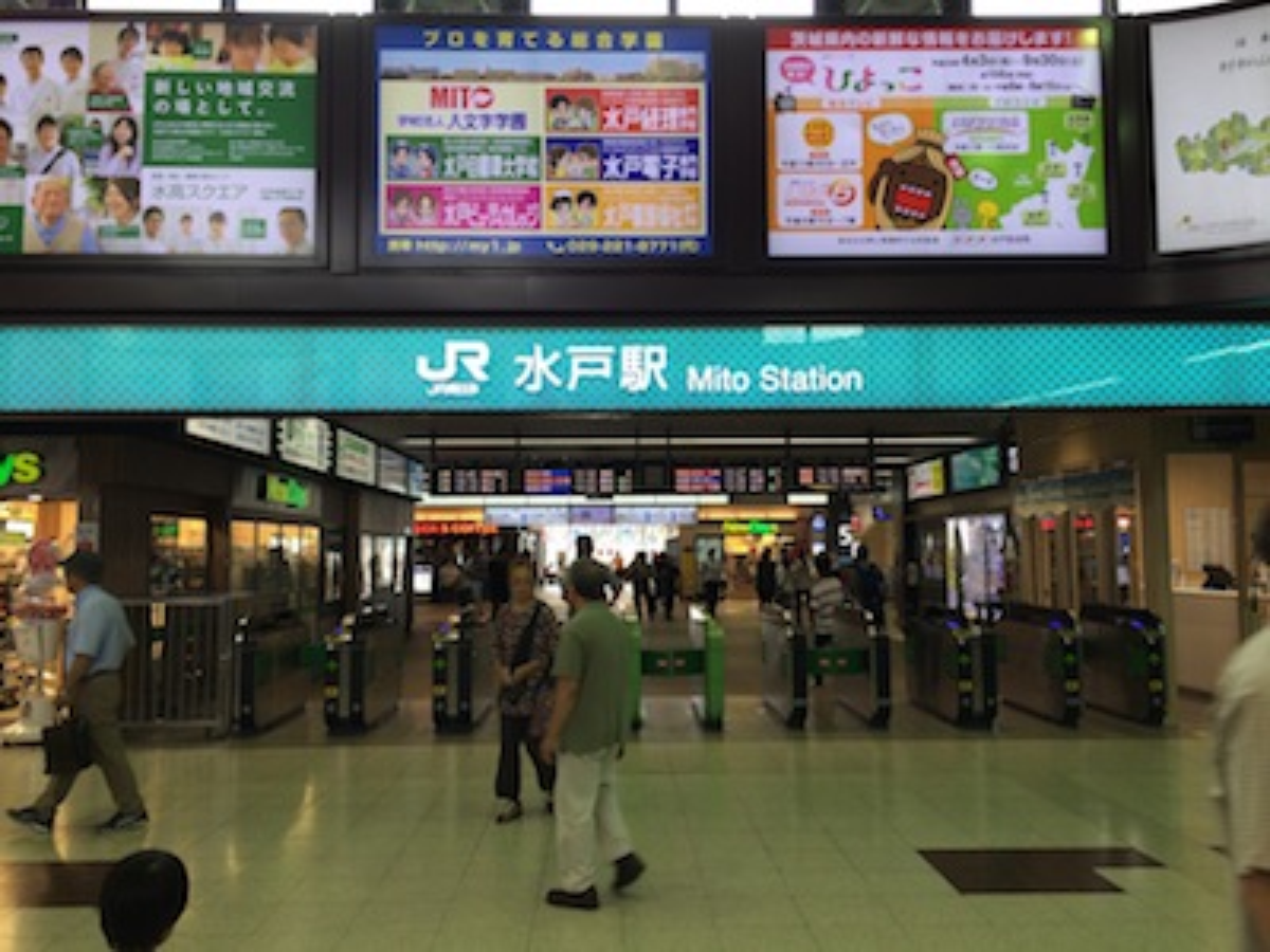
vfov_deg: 48.2
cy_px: 476
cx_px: 635
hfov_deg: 61.7
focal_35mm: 29
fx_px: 1064
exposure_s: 1/60
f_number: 2.2
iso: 40
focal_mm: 4.15
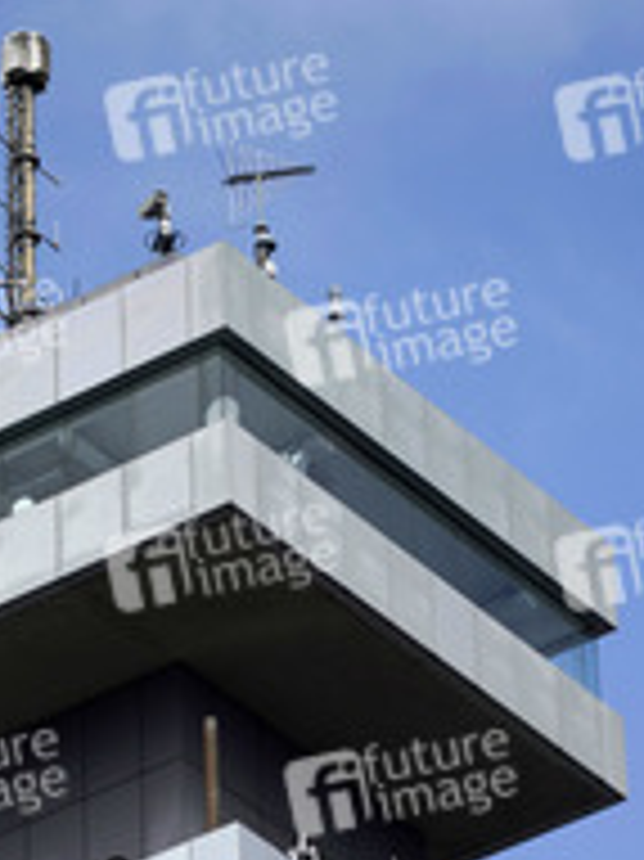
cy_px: 671
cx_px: 281
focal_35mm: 288
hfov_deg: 5.2
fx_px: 7152
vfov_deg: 6.9
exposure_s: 1/2000
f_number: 5
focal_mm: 127
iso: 160
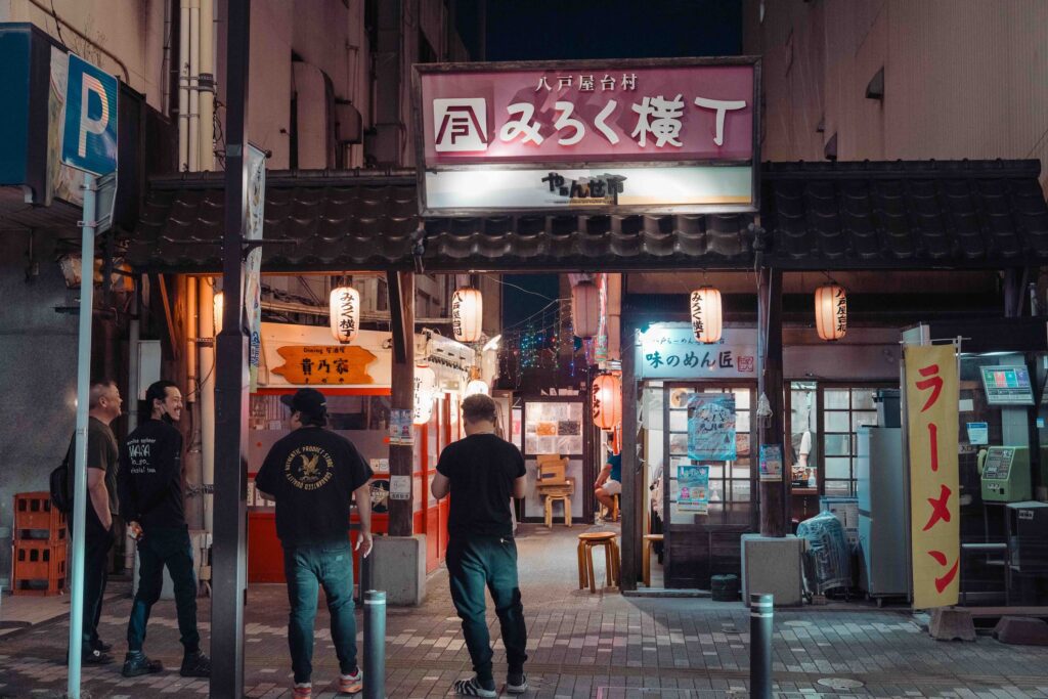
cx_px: 524
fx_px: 1310
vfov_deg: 29.9
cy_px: 350
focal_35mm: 45
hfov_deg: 43.6
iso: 2500
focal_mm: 45
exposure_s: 1/60
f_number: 4.5
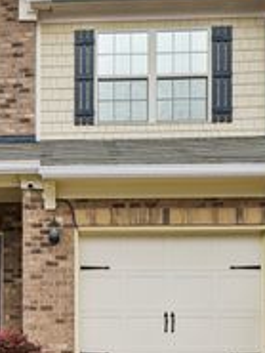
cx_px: 29
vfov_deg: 36.4
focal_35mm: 52
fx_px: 530
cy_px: 236
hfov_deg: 27.1
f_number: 8
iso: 100
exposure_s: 1/80
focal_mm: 20
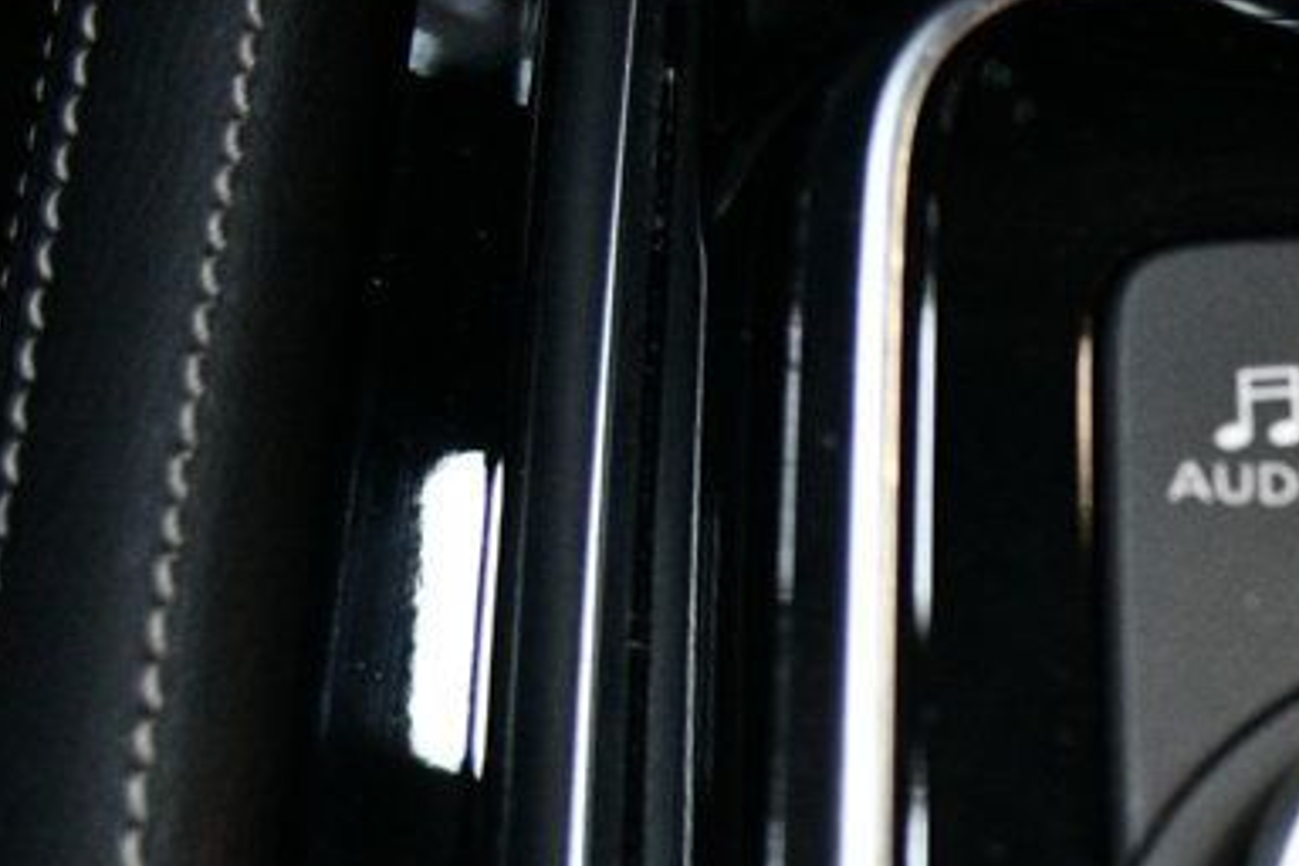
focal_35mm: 88
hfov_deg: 20.9
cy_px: 1110
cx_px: 1715
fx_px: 3175
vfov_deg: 14.9
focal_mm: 22
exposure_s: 1/60
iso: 3600
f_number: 3.8
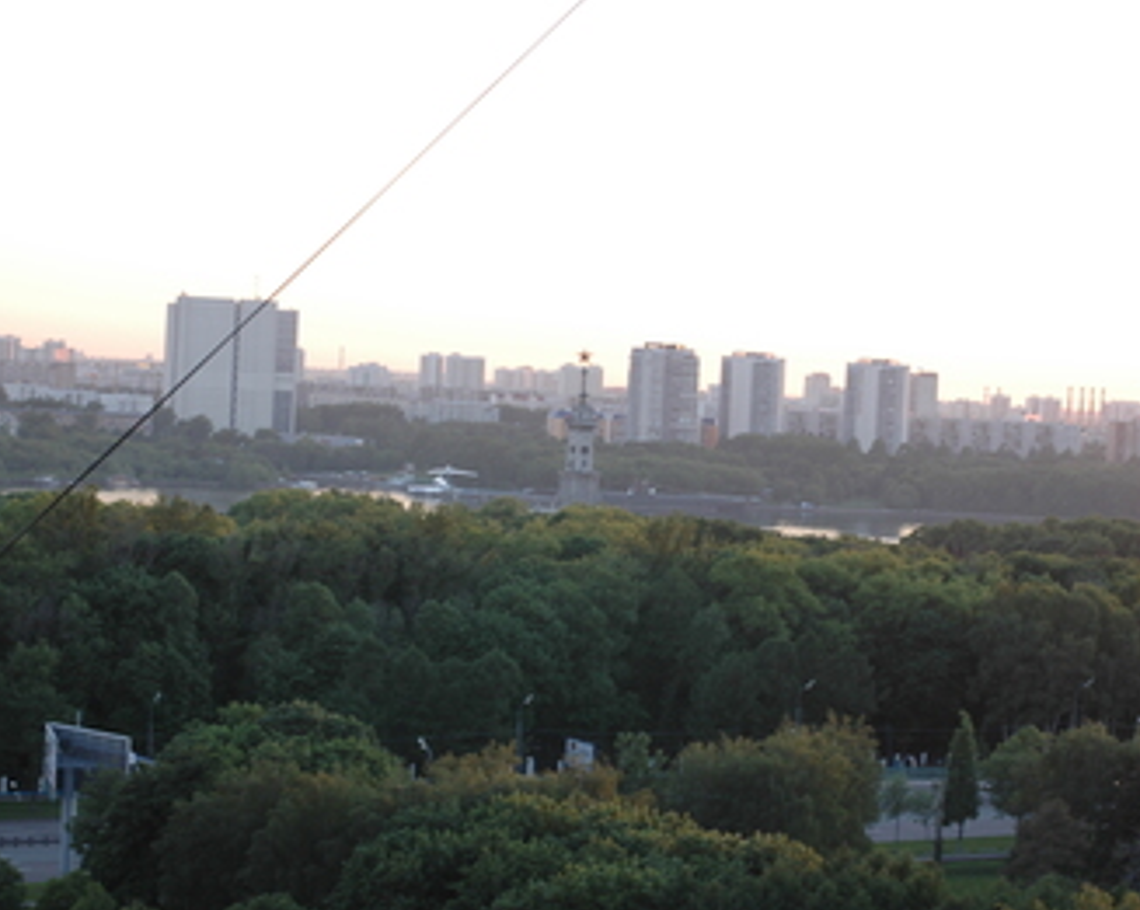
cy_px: 452
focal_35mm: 86
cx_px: 572
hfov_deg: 22.2
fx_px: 2899
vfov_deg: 17.8
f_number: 4.5
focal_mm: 50
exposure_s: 1/80
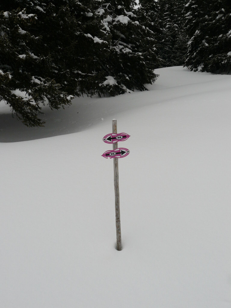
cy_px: 154
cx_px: 116
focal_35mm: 36
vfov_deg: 51.4
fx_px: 320
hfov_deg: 39.7
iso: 100
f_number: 5.6
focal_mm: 6
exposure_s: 1/320
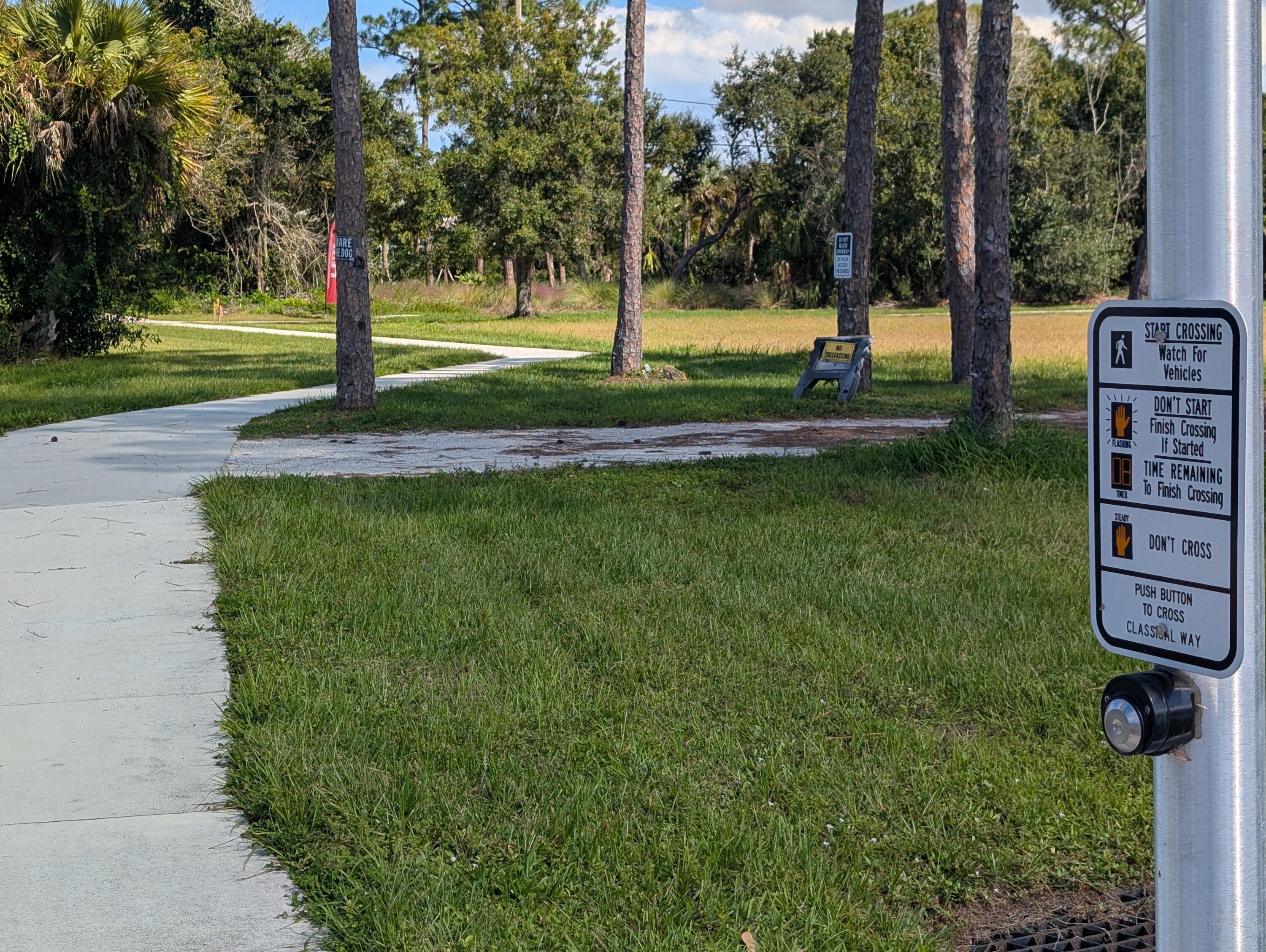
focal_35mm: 49
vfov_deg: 29.7
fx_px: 1794
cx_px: 633
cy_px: 476
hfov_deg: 38.9
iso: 18
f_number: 1.68
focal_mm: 6.9
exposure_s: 1/1072
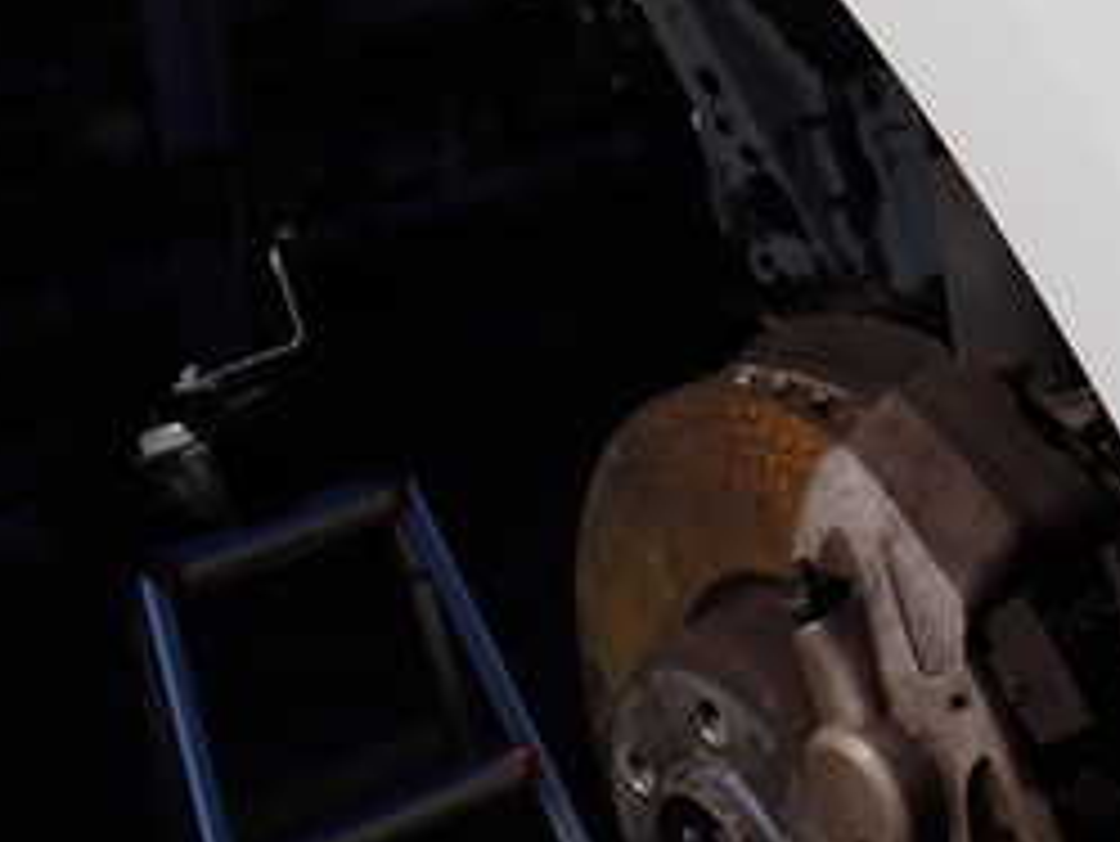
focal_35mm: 77
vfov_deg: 18.3
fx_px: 2493
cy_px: -117
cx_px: 1098
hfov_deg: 24.3
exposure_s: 1/320
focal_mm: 5.79
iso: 100
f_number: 9
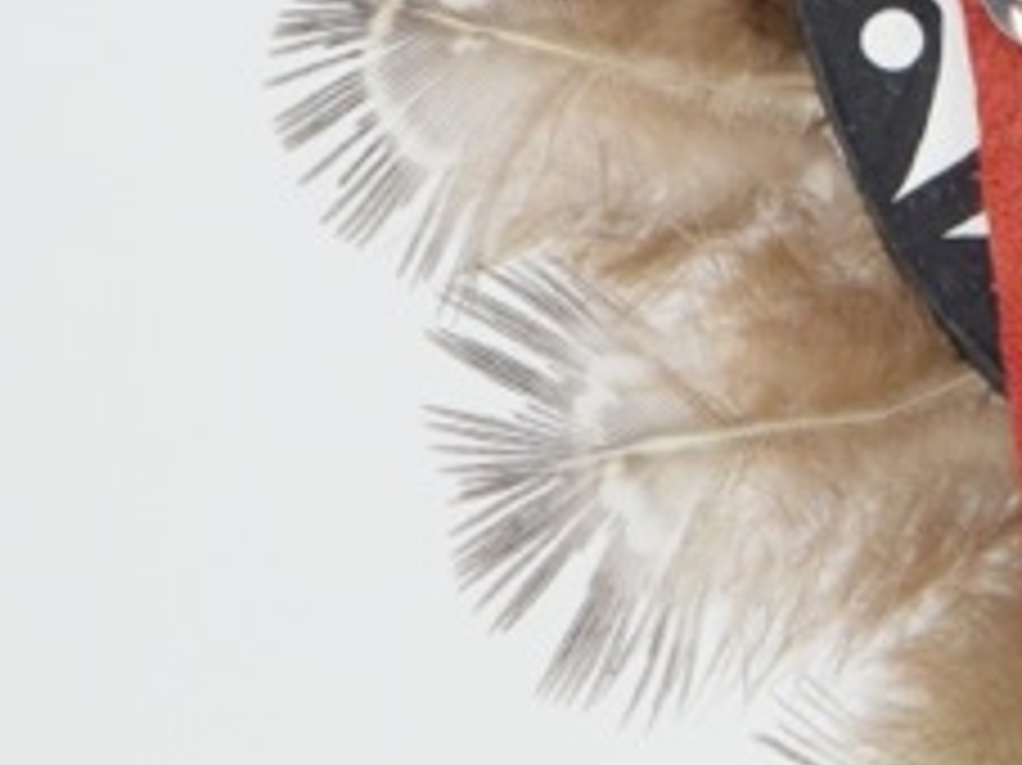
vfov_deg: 3.3
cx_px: 1607
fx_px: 13182
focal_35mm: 447
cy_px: 110
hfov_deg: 4.4
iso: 800
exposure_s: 1/125
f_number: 6.3
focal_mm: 55
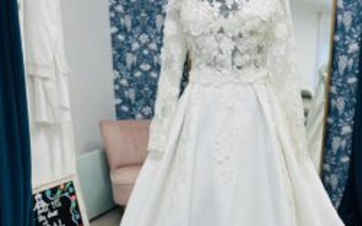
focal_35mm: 47
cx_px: 229
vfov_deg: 26.7
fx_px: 463
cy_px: 193
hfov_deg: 42.3
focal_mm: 5.1
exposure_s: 1/100
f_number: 1.6
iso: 50
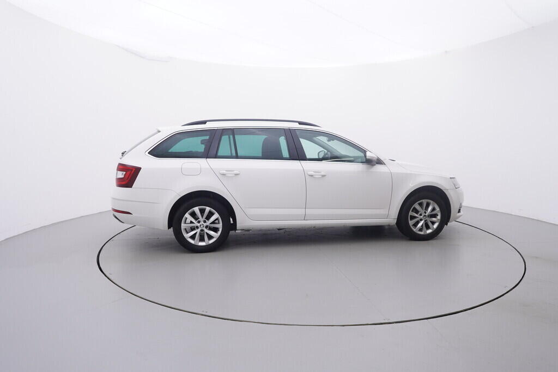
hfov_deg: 77.3
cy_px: 186
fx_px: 349
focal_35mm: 22
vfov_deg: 56.2
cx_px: 279
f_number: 5
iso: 200
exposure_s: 1/80
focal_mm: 15
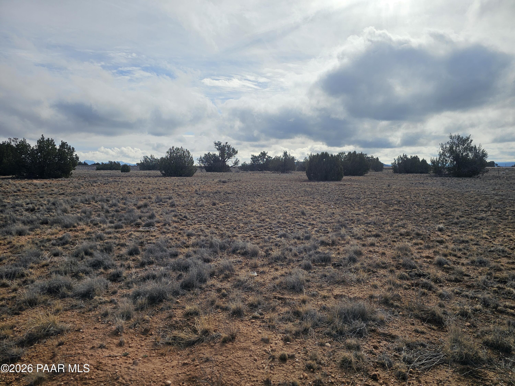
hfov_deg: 73.9
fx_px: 342
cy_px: 193
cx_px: 258
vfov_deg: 58.9
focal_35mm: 23
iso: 10
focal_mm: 6.3
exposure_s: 1/1372
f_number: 1.7
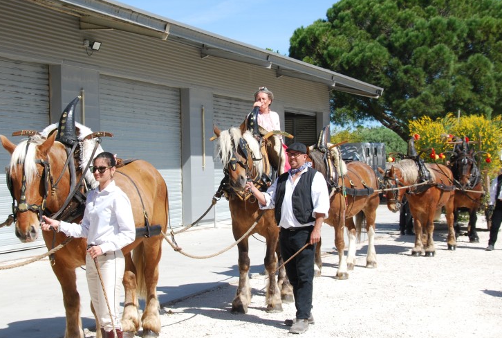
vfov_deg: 21.2
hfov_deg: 31.0
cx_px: 228
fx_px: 903
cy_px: 150
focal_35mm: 65
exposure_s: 1/500
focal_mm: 35
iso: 400
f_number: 11
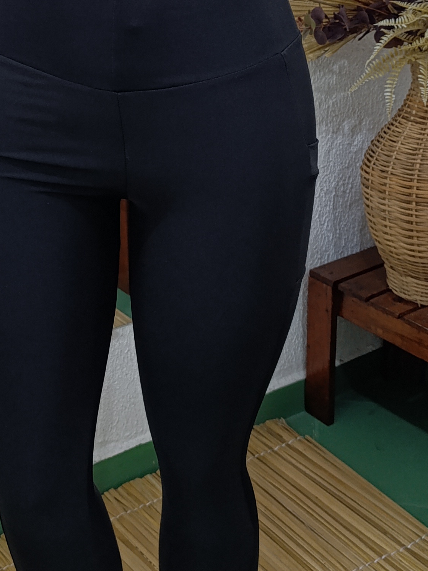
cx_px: 96
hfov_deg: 23.0
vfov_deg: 30.1
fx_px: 1039
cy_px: 131
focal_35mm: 63
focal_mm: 6.14
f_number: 1.6
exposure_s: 1/60
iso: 1000
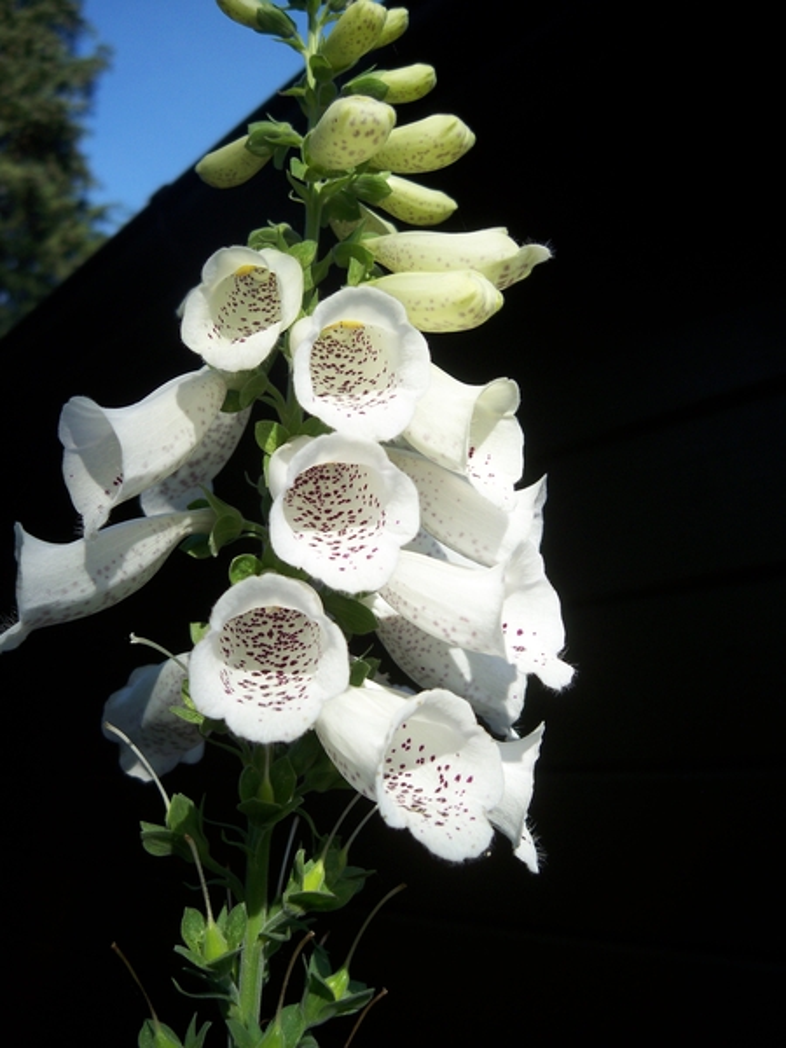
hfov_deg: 38.7
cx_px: 393
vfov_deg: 50.1
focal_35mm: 37
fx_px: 1120
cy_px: 524
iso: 64
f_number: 3.1
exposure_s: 1/640
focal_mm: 7.9
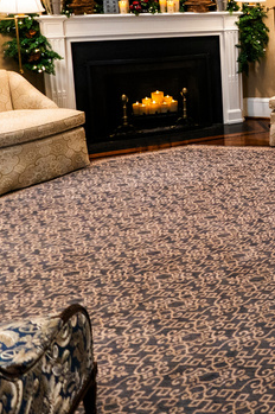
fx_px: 540
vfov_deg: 38.9
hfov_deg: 17.0
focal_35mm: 47
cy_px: 37
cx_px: 600
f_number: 2.8
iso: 800
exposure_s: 1/50
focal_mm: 16
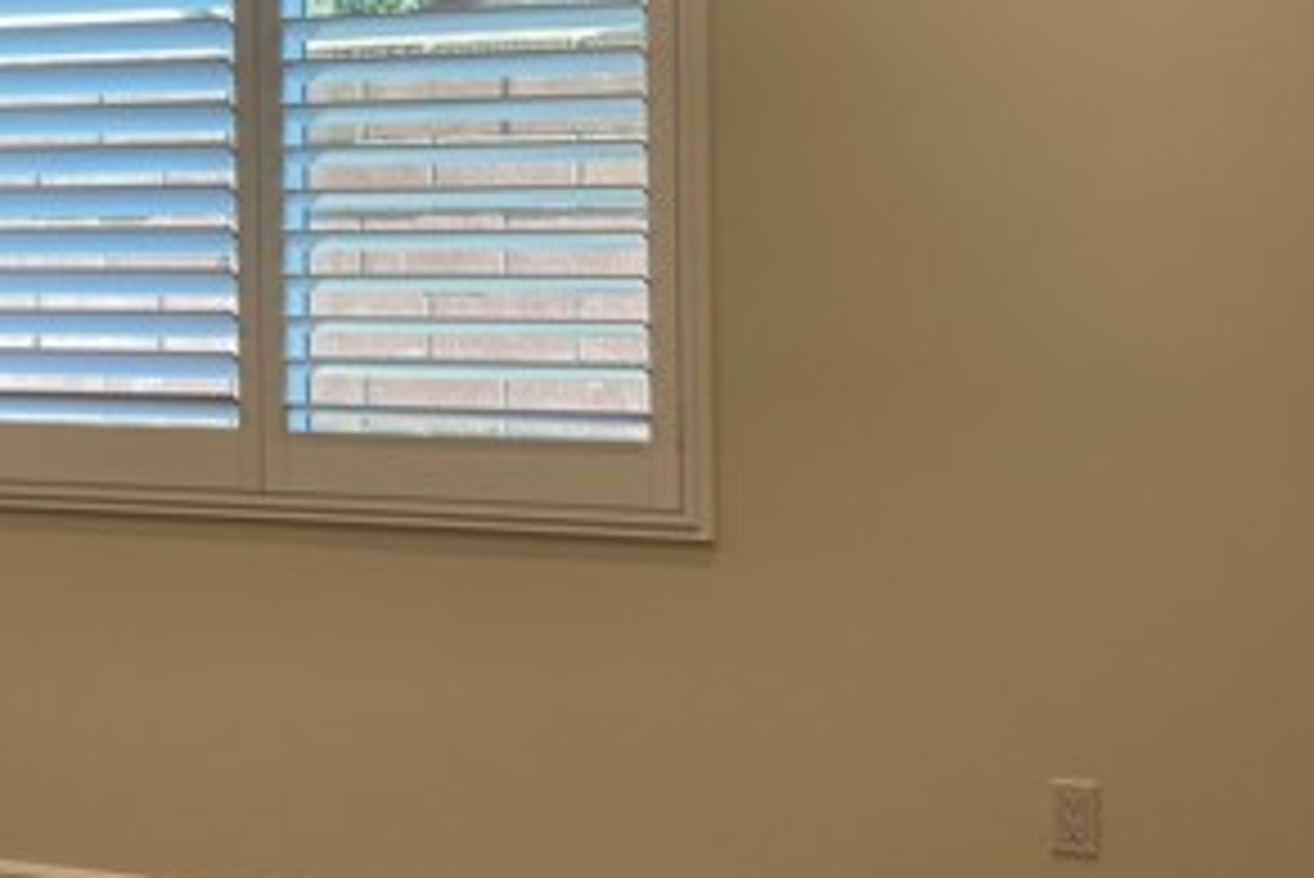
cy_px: 216
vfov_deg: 23.6
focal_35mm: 57
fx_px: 2081
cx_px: 279
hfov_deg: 34.1
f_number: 1.6
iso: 40
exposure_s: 1/120
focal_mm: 5.1
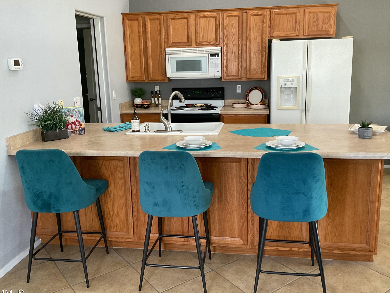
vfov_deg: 41.8
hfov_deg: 54.0
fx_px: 383
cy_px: 137
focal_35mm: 34
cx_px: 195
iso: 80
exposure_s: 1/60
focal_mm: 3
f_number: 1.8
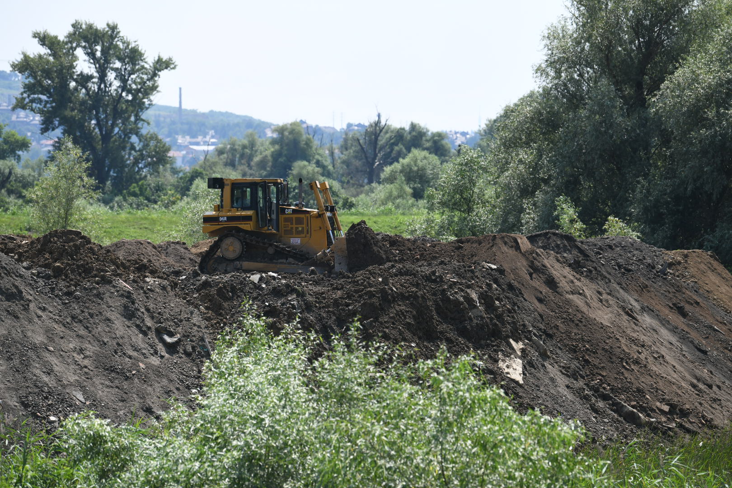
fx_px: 3355
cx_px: 366
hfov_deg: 12.5
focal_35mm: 165
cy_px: 244
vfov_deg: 8.3
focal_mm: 165
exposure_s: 1/4000
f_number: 4
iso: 500
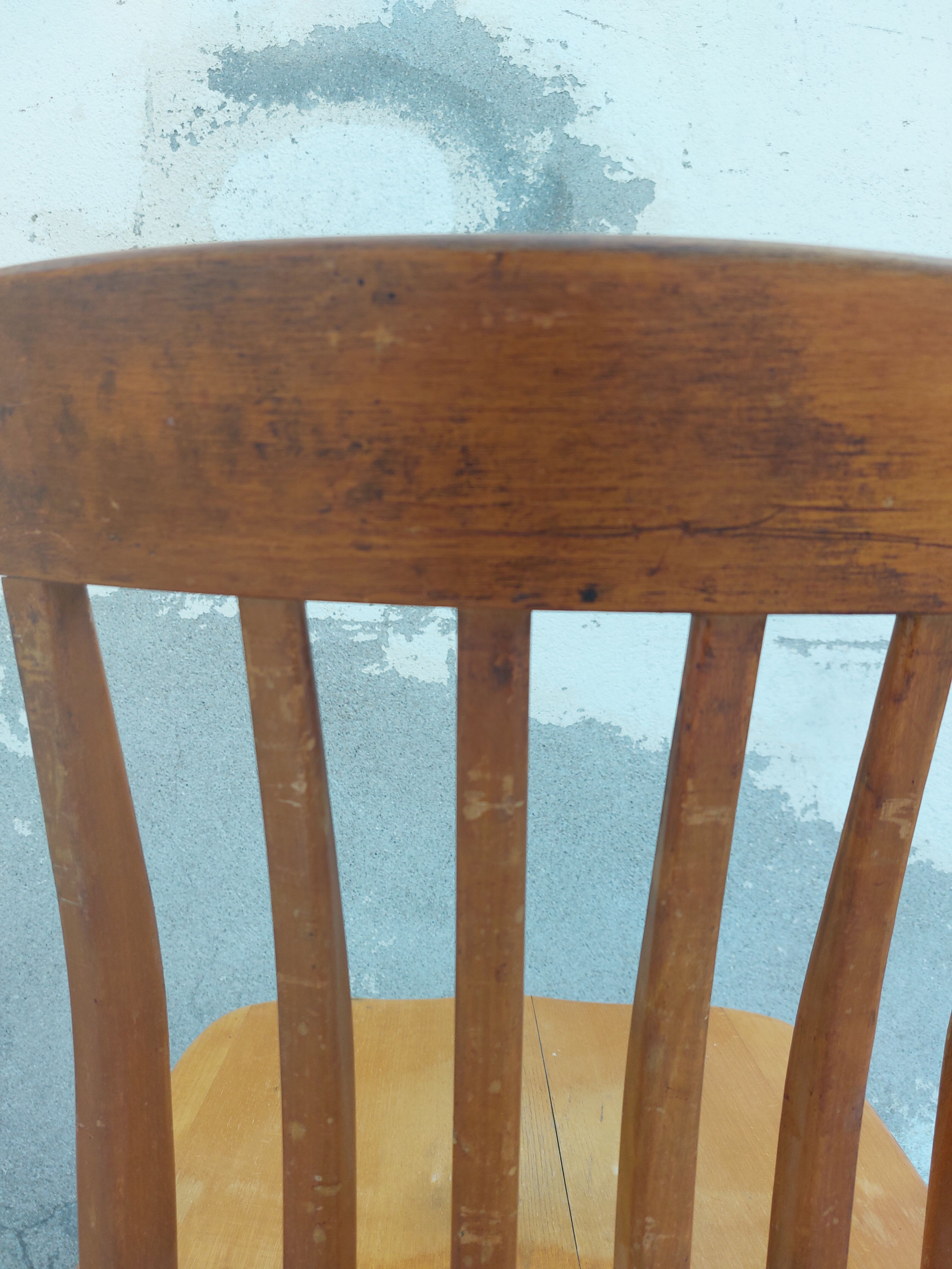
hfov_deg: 56.8
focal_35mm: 24
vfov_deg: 71.6
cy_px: 634
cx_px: 476
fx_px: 880
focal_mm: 5.23
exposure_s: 1/100
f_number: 1.8
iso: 40
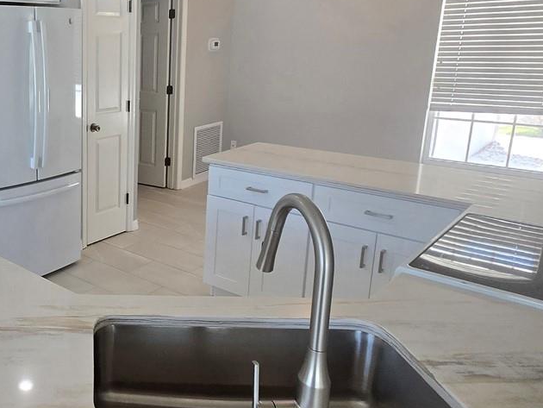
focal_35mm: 33
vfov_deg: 42.7
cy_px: 160
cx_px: 51
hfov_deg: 49.2
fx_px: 518
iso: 80
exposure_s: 1/60.2
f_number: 2.2
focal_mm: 1.7
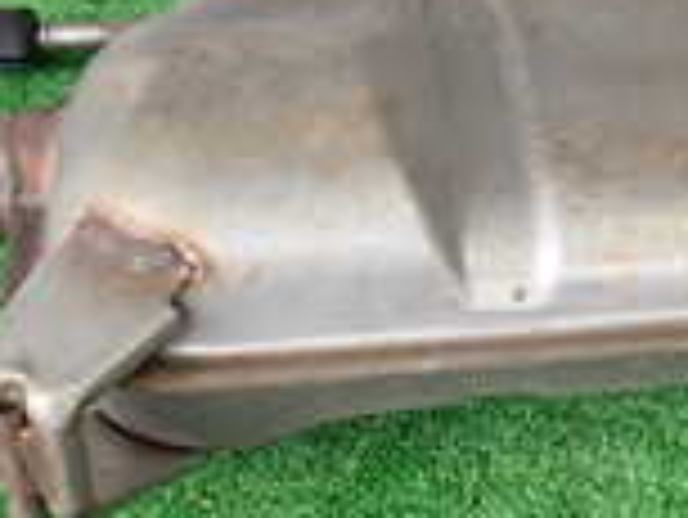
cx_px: 764
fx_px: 1949
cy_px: 270
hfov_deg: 19.2
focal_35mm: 98
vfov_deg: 15.1
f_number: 2
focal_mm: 4.5
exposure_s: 1/60
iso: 100
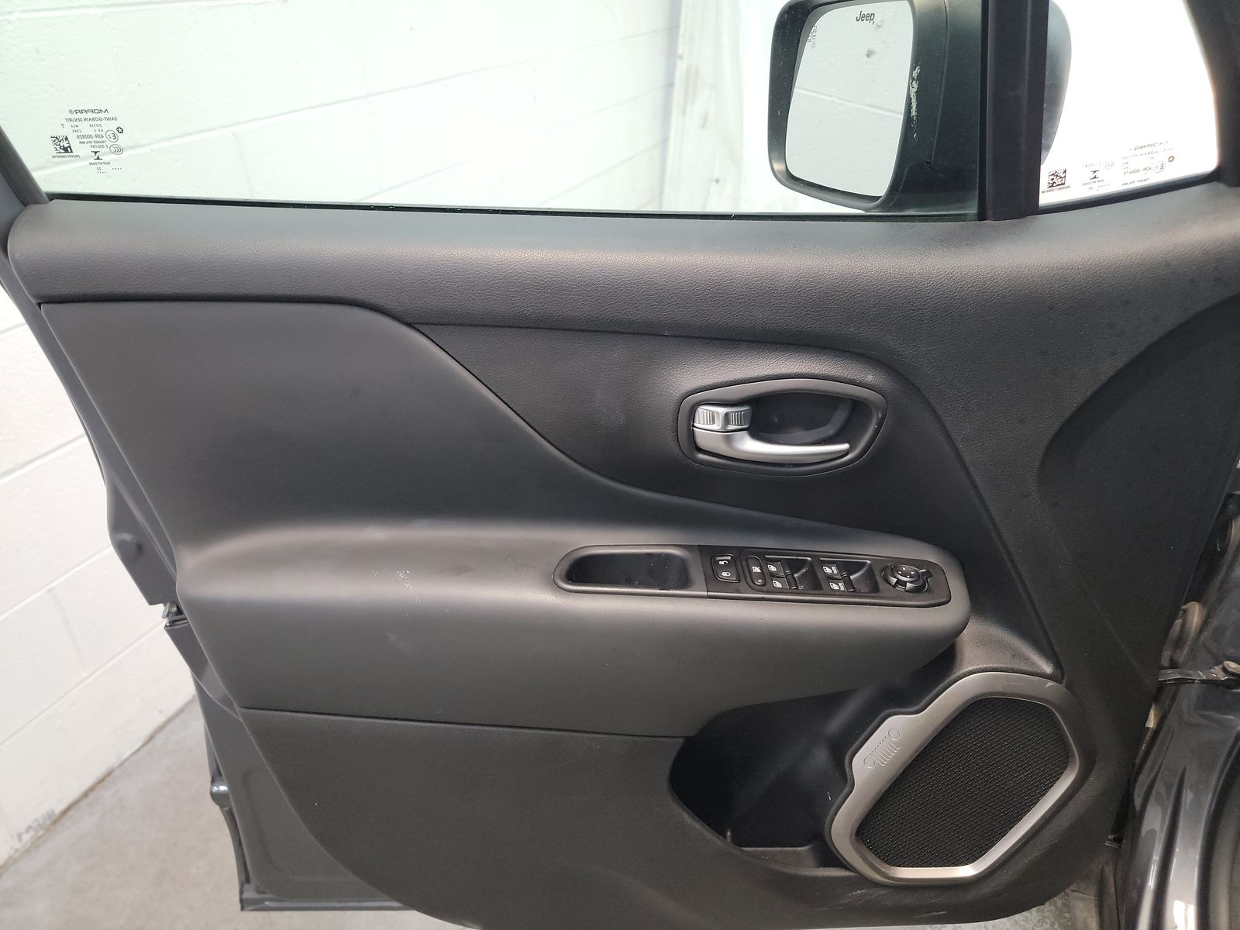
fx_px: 860
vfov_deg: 56.8
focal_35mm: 24
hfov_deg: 71.6
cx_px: 620
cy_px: 465
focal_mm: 6.7
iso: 551
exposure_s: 1/59
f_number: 1.8
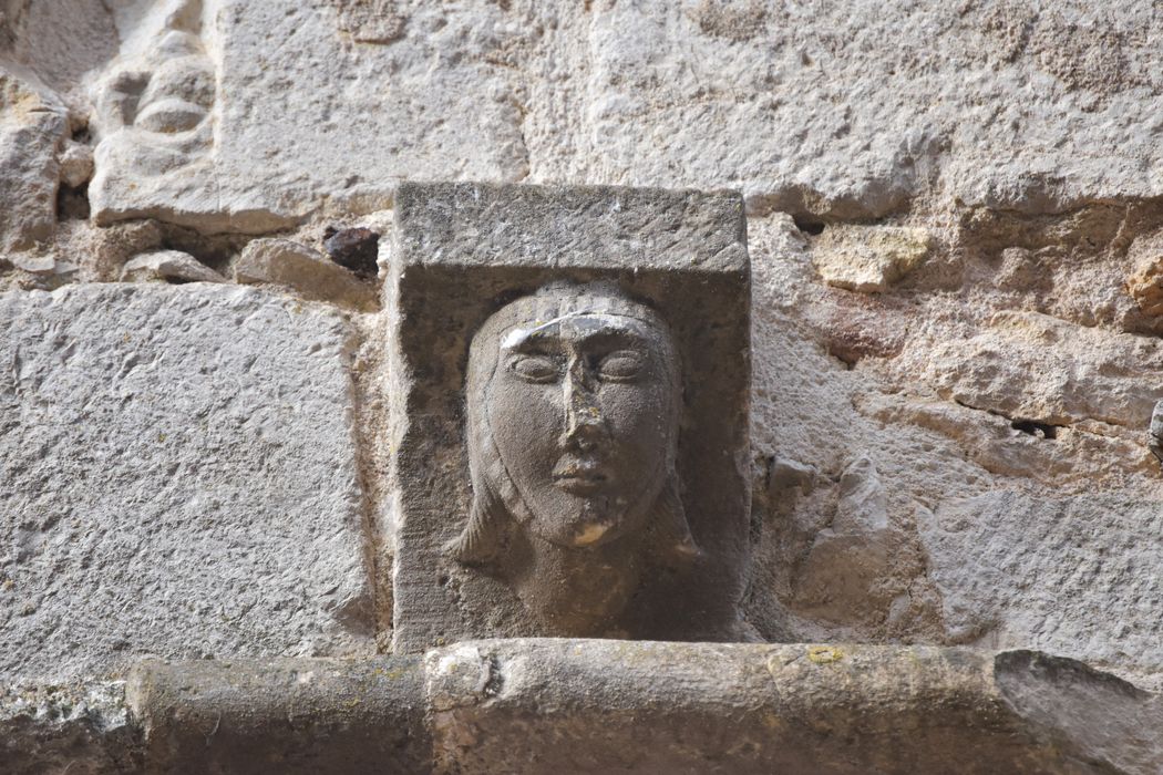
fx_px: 9691
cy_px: 388
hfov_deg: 6.9
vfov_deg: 4.6
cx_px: 582
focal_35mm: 300
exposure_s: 1/640
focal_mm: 200
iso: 800
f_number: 5.6
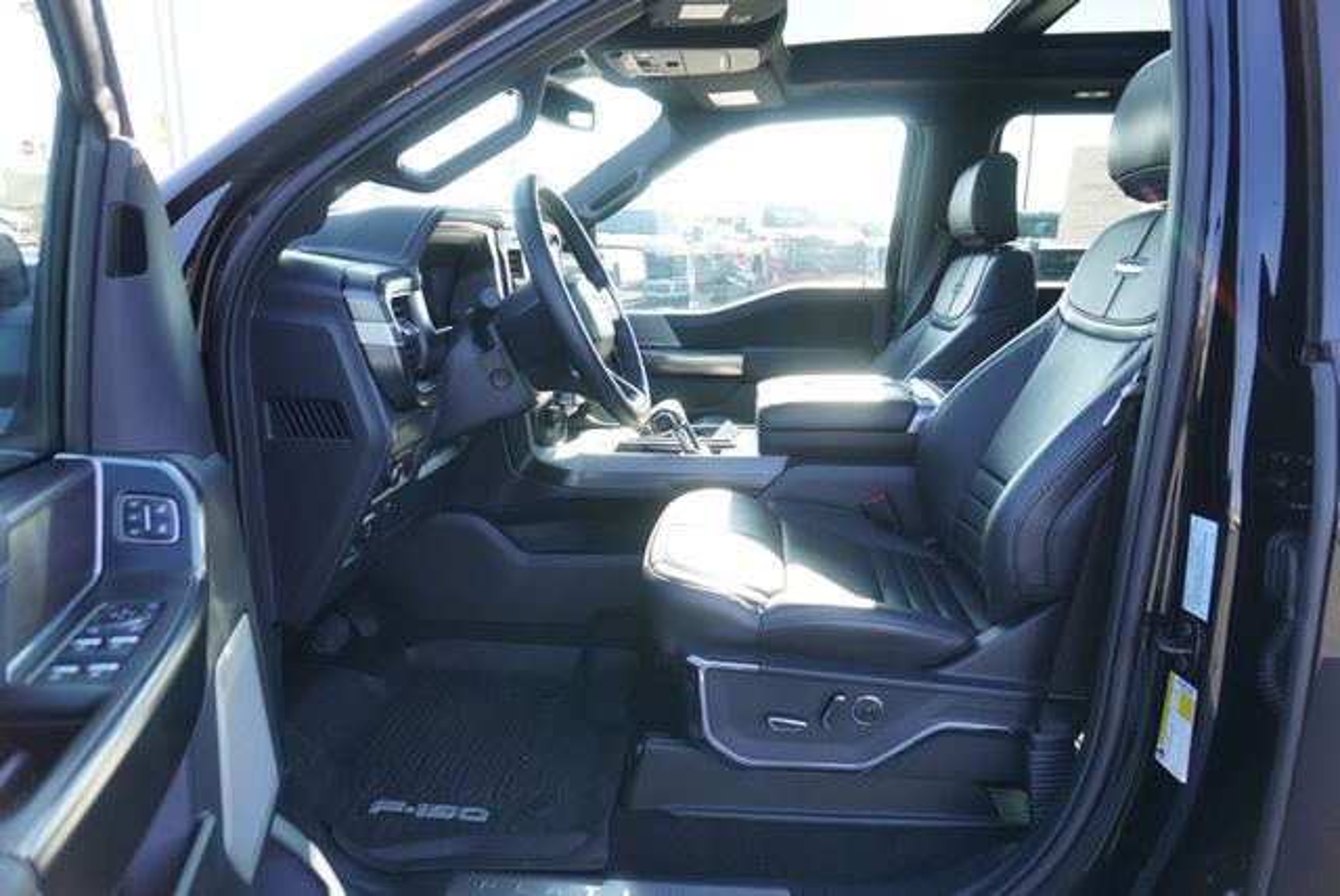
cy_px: 448
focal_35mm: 24
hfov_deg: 73.7
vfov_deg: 53.2
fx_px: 894
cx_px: 670
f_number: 4
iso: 100
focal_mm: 16
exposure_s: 1/80
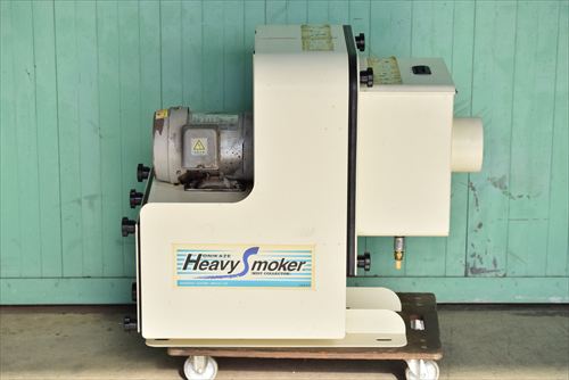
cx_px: 284
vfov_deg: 13.1
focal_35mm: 105
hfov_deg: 19.4
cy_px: 190
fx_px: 1660
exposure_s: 1/4000
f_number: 6.3
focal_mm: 70
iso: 1250
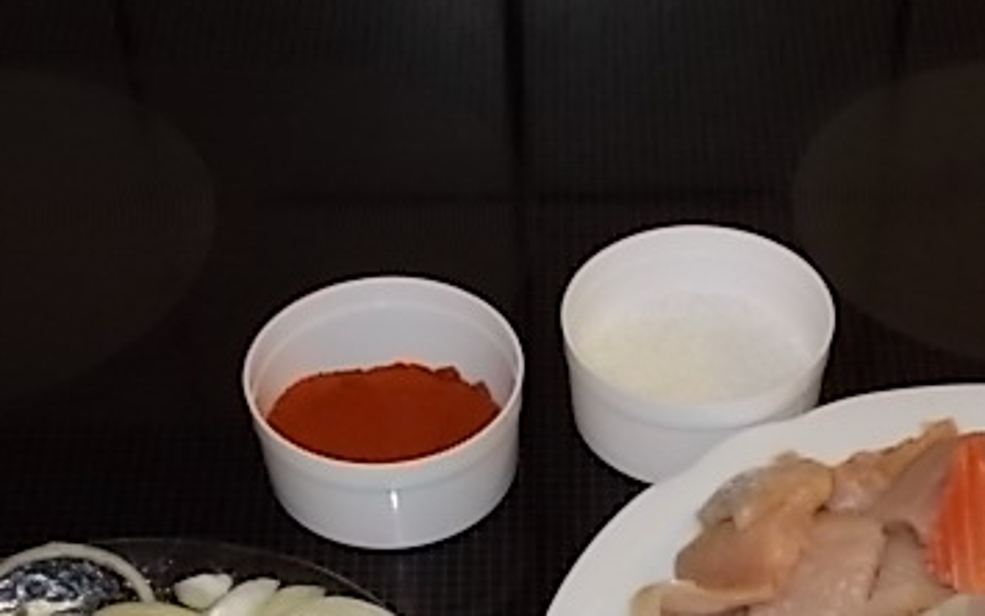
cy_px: 649
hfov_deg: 24.6
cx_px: 602
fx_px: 2255
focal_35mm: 84
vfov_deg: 15.2
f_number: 4.2
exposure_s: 1/30
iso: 200
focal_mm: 7.9
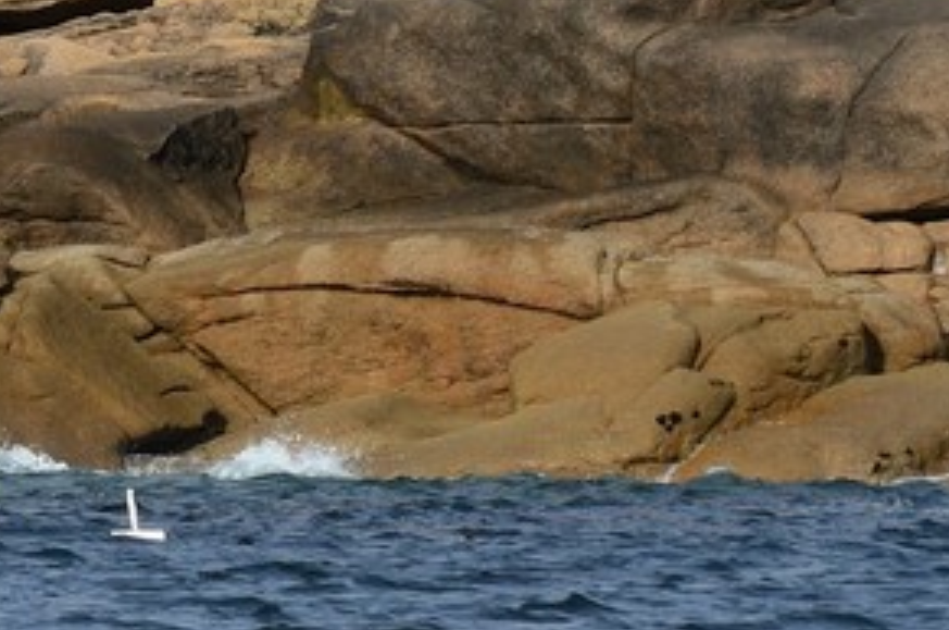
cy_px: -659
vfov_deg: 1.7
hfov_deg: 2.5
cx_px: -1536
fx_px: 21738
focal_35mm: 826
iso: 400
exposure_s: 1/1000
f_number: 9
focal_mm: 150
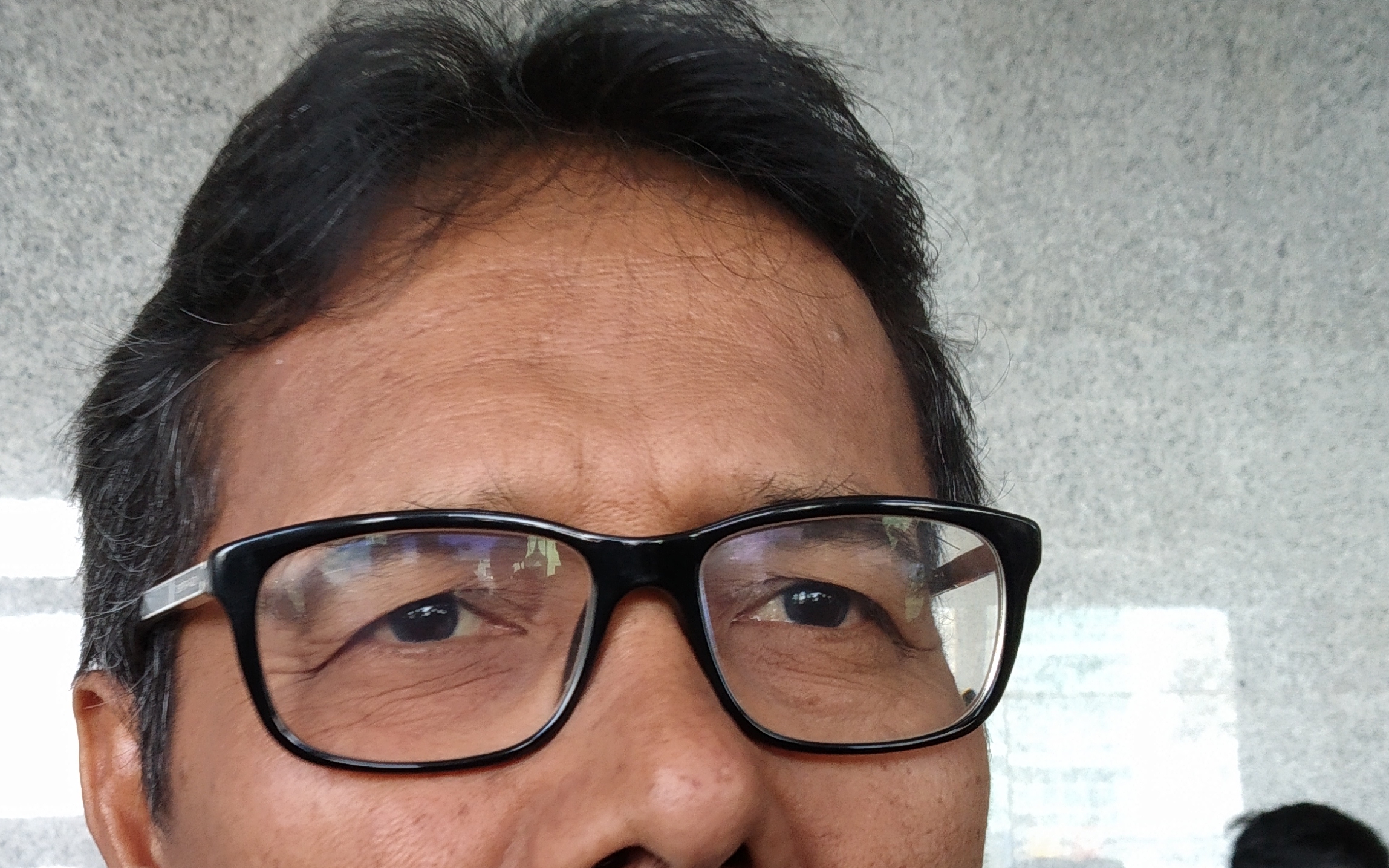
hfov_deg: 41.1
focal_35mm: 48
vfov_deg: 25.9
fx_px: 1817
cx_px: 414
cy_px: 801
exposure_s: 1/33
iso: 250
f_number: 2.2
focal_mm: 3.82
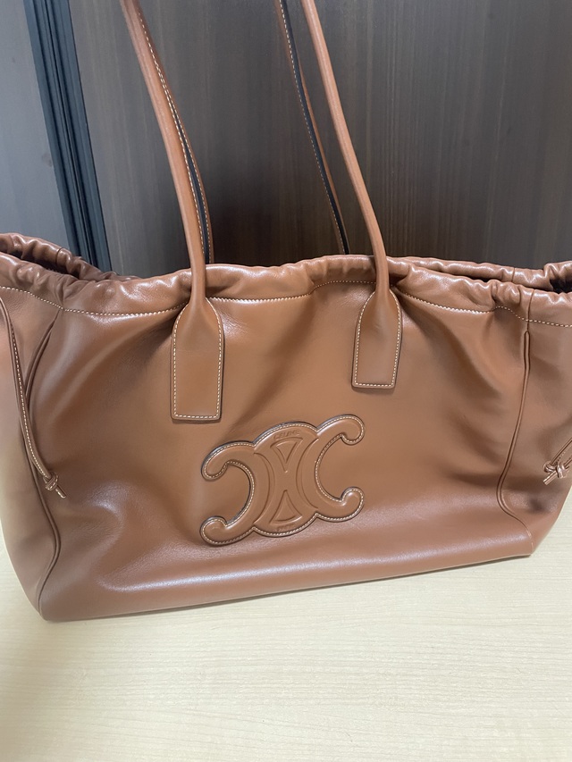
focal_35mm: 26
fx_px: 573
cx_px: 286
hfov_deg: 53.1
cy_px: 381
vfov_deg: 67.3
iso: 400
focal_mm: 4.2
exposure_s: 1/50
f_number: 1.6
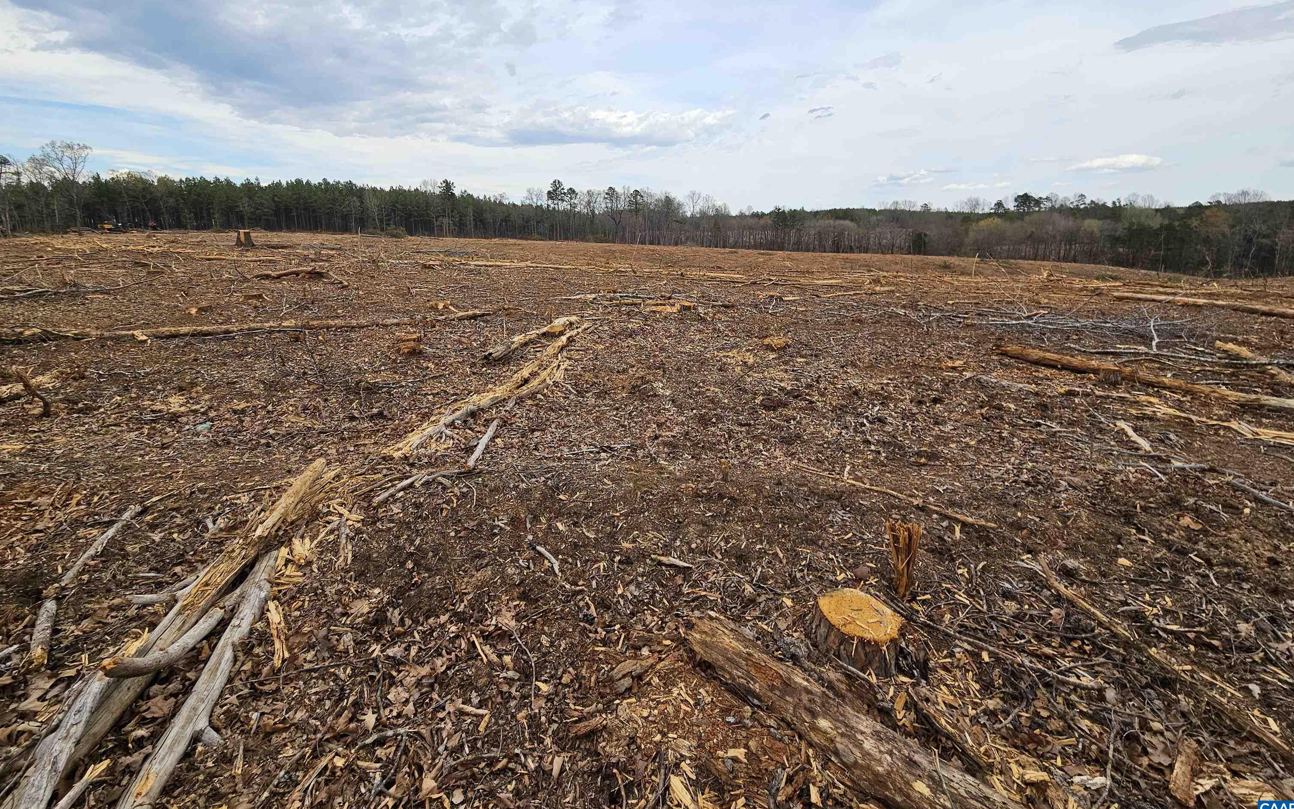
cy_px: 330
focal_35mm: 14
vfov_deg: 77.9
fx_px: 494
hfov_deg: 105.3
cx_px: 647
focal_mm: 2.2
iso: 50
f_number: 2.2
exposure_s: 1/1238
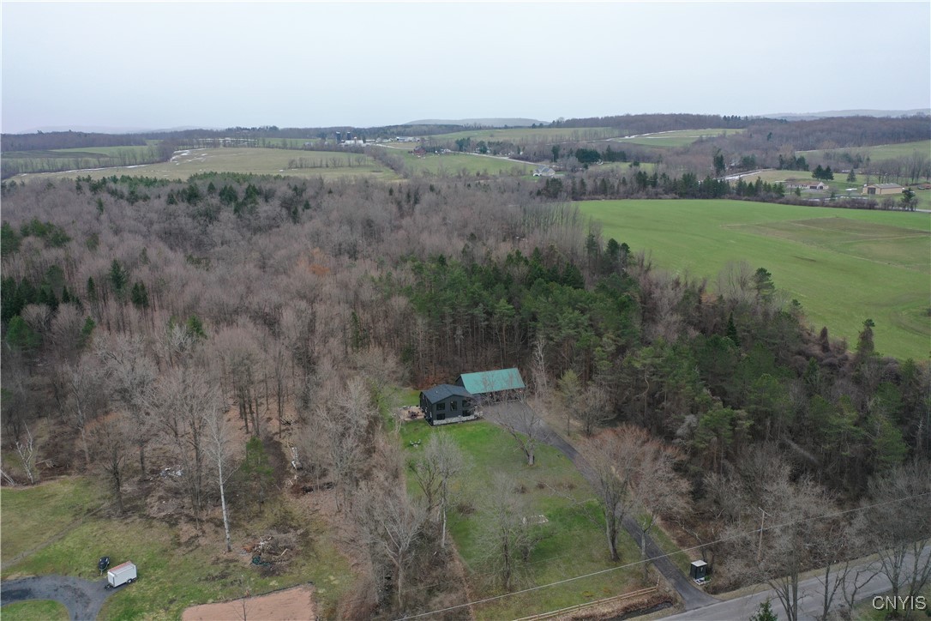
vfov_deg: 46.4
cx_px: 466
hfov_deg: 65.5
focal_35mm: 28
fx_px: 724
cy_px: 310
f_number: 2.8
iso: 100
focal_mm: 10.26
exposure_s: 1/320
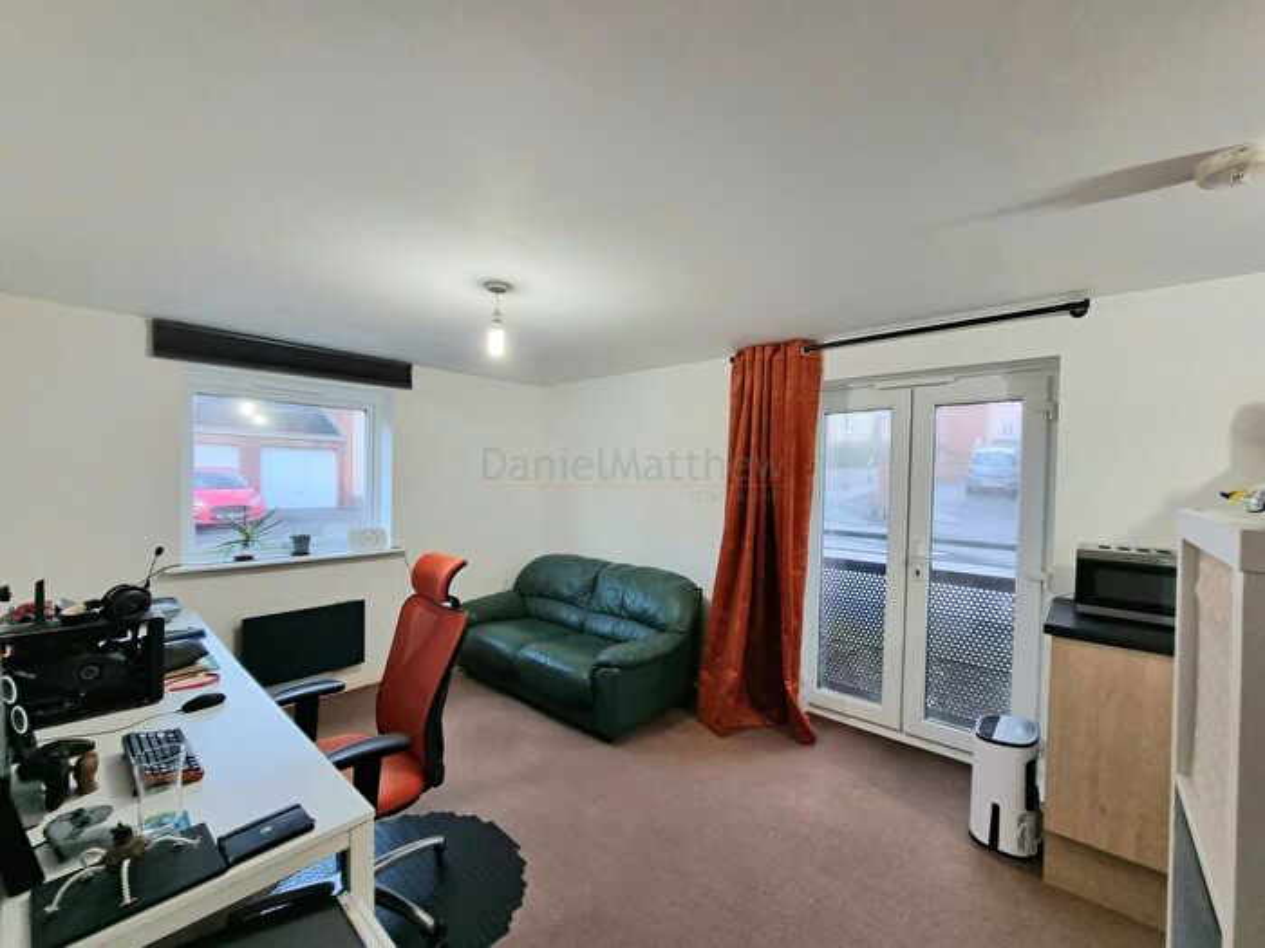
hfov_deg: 106.2
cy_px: 474
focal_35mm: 13
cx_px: 632
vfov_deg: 89.9
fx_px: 475
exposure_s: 1/50
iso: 250
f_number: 2.2
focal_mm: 2.2
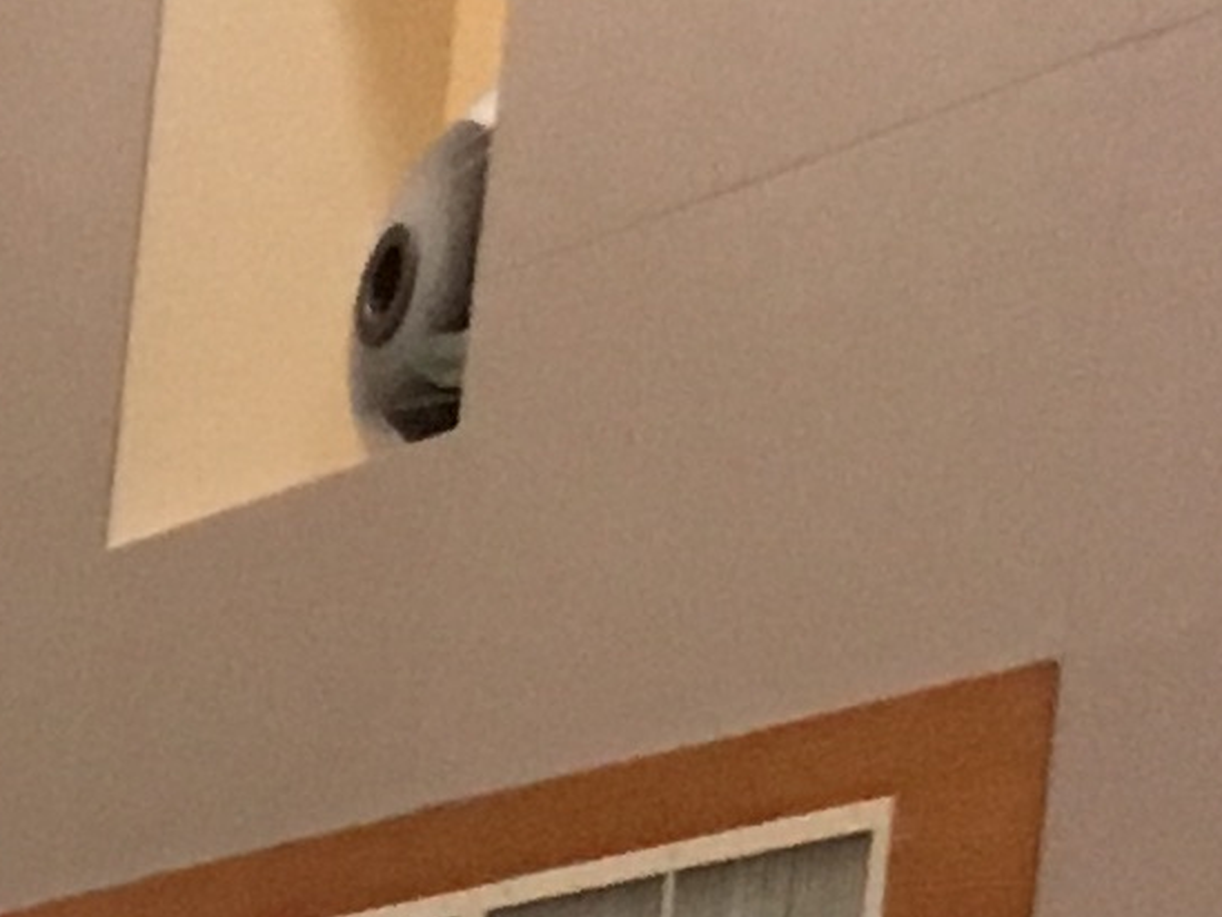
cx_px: -2989
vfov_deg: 6.2
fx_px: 7521
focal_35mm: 213
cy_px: 3145
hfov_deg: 7.6
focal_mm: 4.15
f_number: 2.2
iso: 125
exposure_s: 1/30
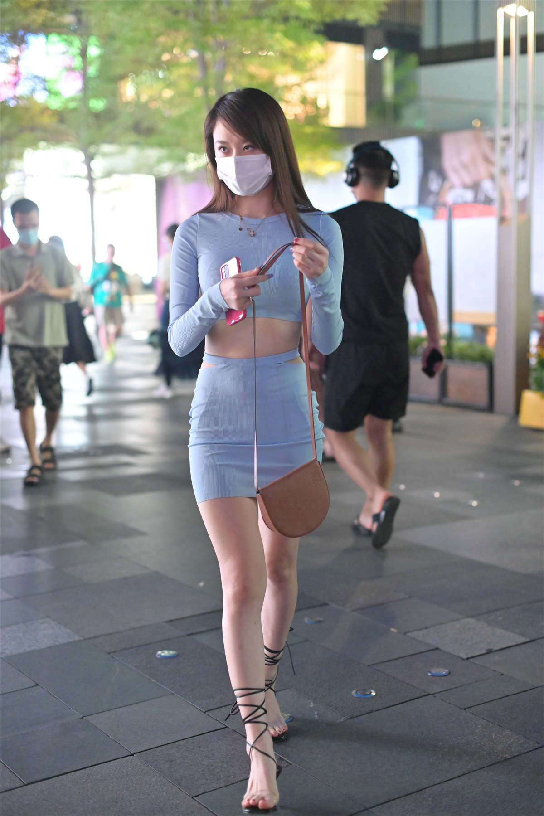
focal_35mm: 50
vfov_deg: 39.6
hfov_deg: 27.0
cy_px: 408
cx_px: 272
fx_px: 1133
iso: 7200
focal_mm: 50
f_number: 2
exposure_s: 1/400
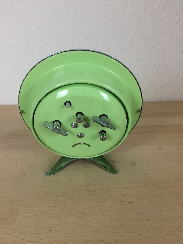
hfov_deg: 48.2
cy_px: 122
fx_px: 204
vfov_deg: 61.7
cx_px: 92
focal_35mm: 29
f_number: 2.2
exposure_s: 1/33
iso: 32
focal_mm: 4.15
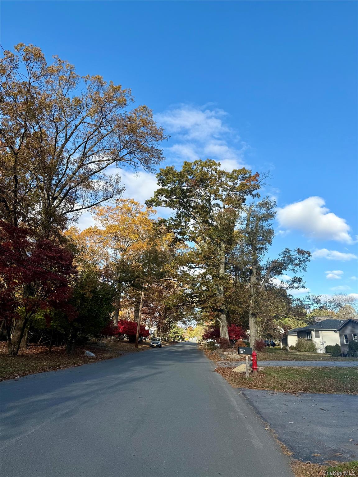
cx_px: 179
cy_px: 238
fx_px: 331
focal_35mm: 24
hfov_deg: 56.8
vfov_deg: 71.6
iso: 80
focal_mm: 6.76
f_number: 1.78
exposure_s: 1/2110
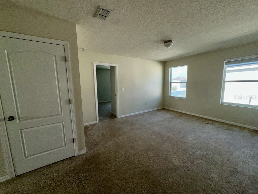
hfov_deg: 102.1
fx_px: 104
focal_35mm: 14
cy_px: 97
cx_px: 129
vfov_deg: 85.7
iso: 32
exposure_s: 1/437
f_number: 2.2
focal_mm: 2.22
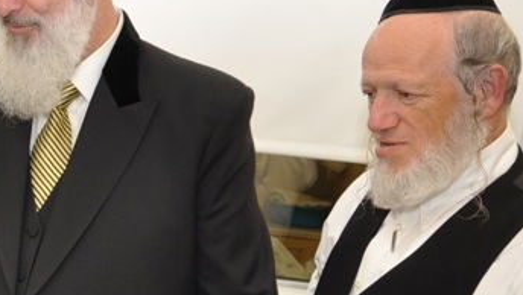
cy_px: 290
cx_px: -155
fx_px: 1166
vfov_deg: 14.2
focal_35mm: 84
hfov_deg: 22.6
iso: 400
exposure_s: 1/60
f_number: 6.3
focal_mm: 18
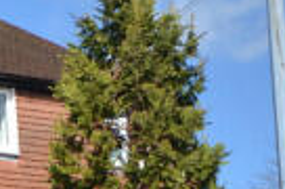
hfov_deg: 11.9
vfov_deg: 9.3
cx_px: -371
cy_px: 203
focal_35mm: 145
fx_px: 1145
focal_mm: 20
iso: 100
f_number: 7.1
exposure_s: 1/200
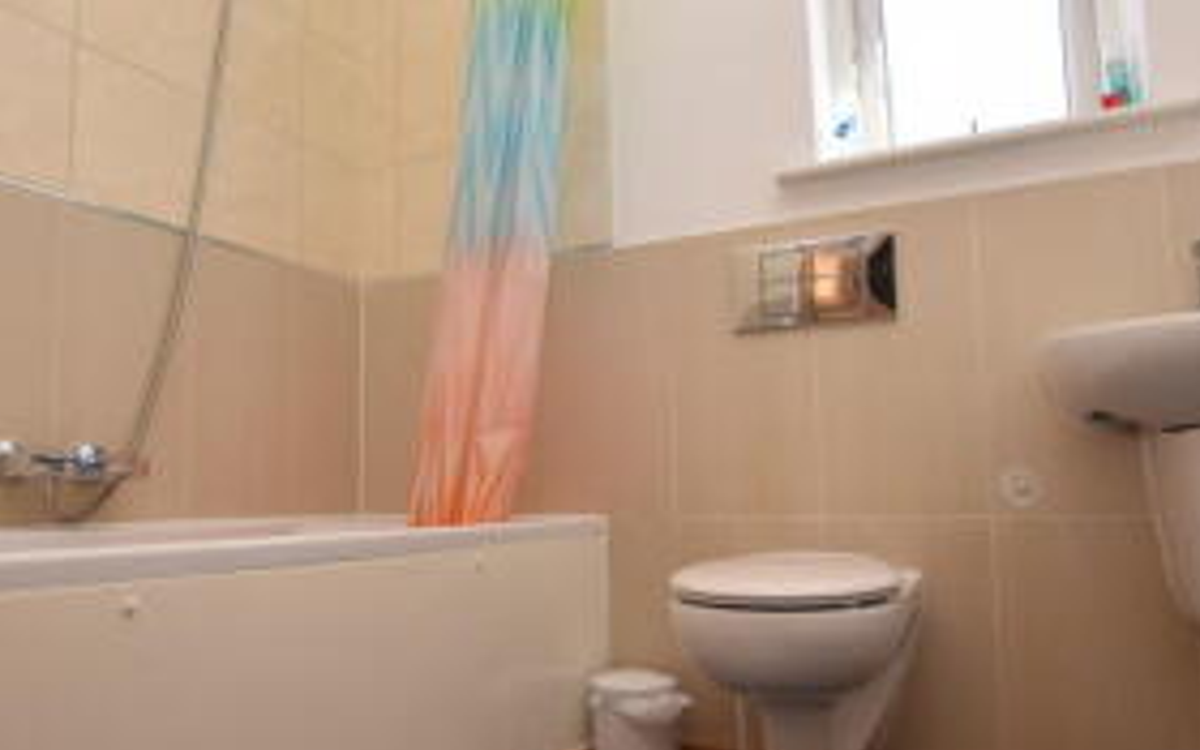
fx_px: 850
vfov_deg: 47.6
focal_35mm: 26
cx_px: 536
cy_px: 401
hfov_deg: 70.2
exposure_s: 1/160
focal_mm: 10
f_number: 3.5
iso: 100
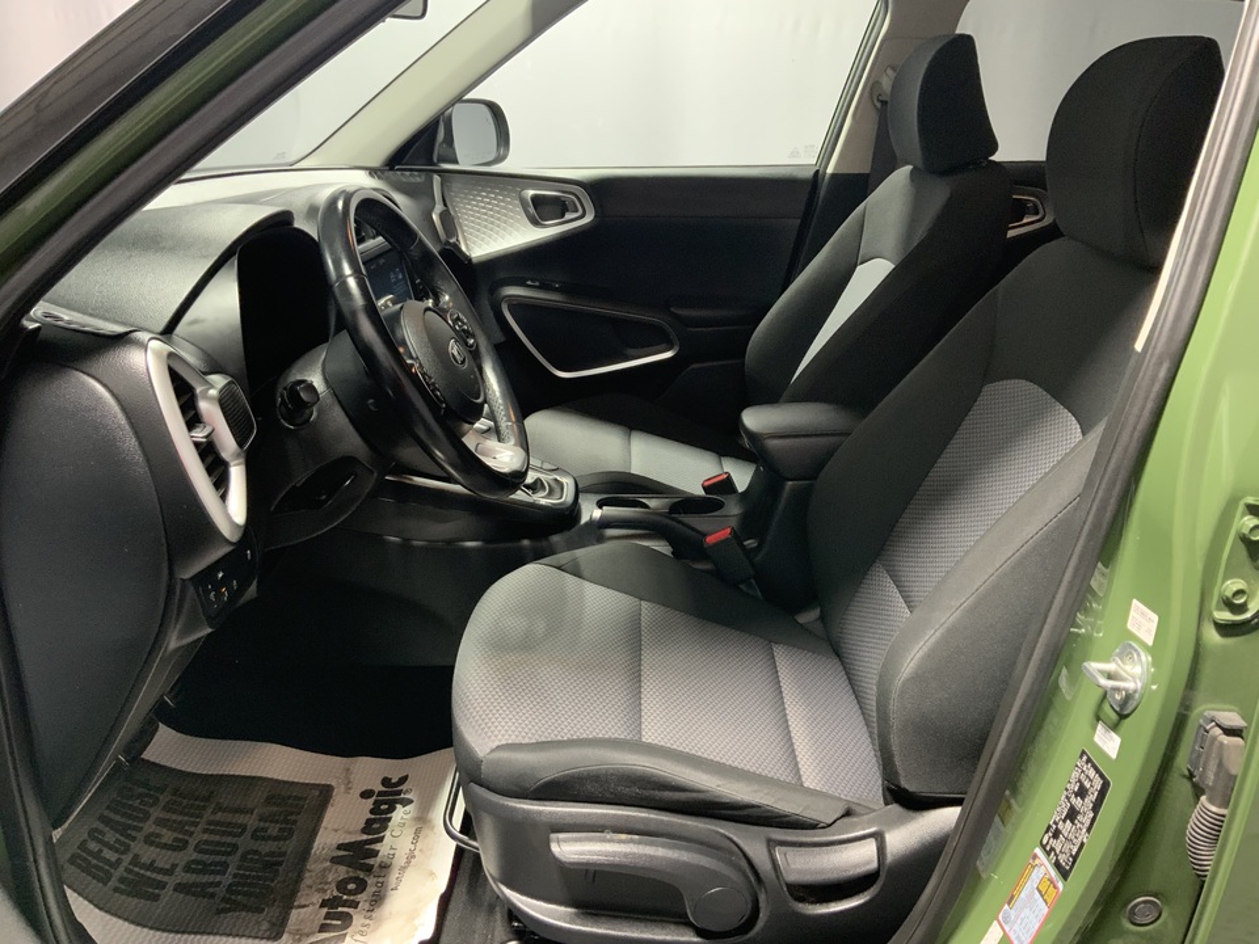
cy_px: 472
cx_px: 630
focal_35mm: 29
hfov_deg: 61.7
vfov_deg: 48.2
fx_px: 1055
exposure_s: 1/60
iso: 250
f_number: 1.8
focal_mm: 3
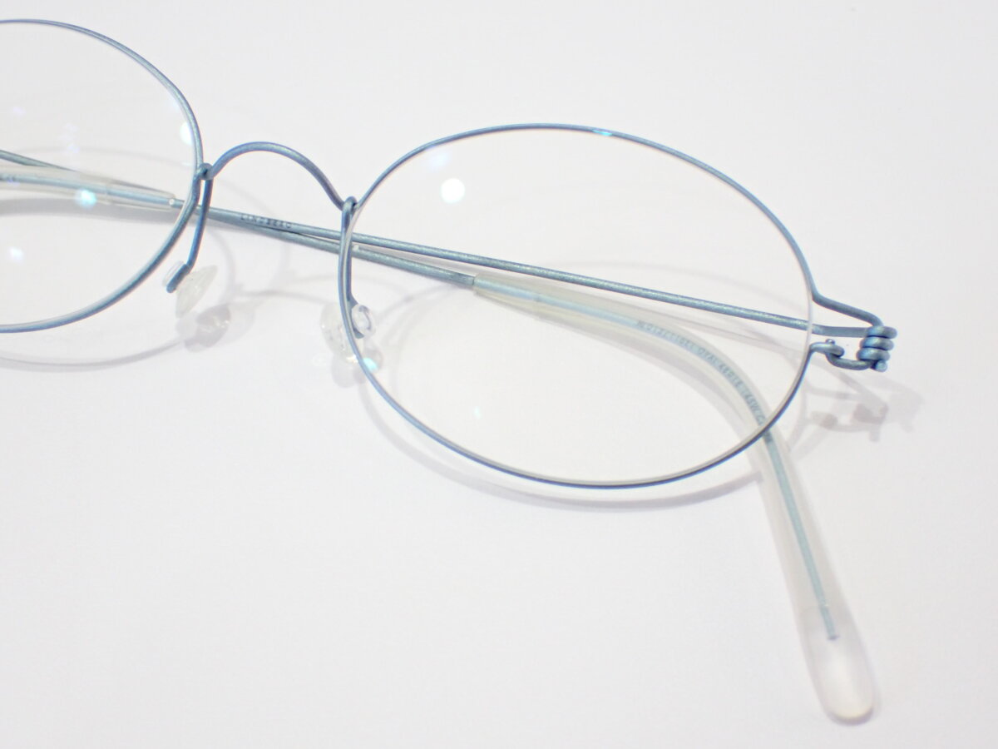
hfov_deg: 38.2
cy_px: 374
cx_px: 499
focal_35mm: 50
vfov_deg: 29.1
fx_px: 1442
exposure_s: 1/60
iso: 800
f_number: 3.2
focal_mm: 9.01
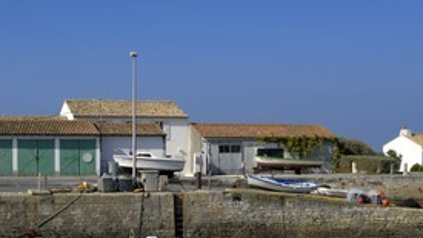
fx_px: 864
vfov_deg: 15.5
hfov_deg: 27.4
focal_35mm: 77
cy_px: 210
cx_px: 168
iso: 100
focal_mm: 32
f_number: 11
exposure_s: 1/160
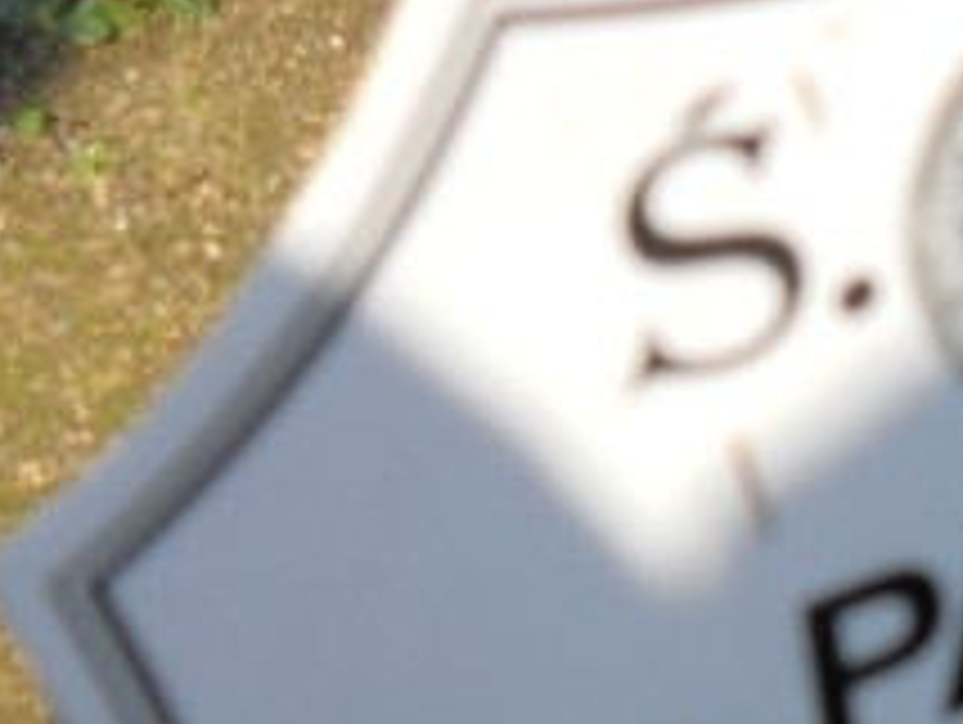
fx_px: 6406
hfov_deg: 8.5
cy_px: 913
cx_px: 1066
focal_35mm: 230
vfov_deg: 6.4
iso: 64
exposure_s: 1/323
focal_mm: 12.71
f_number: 4.4
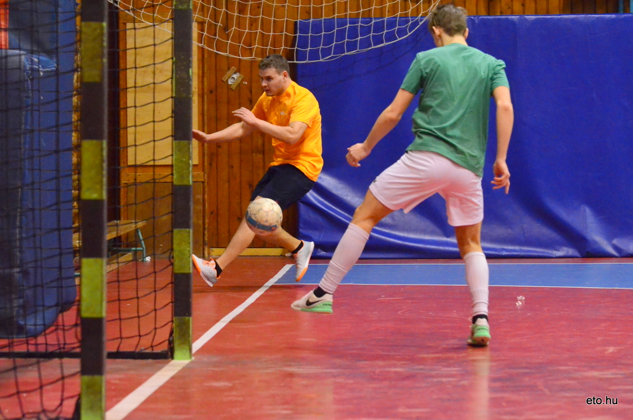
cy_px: 210
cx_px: 316
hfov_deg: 14.0
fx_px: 2580
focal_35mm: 147
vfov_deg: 9.3
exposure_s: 1/500
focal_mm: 98
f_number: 5
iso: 6400
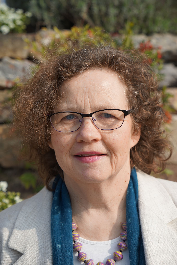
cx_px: 88
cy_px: 132
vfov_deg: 31.9
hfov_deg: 21.6
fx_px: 464
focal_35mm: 63
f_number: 5.6
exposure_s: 1/640
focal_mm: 63
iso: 100
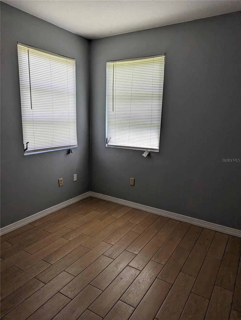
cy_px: 160
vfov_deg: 71.5
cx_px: 120
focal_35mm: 24
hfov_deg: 56.9
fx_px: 222
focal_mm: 6.81
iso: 53
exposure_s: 1/140
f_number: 1.85
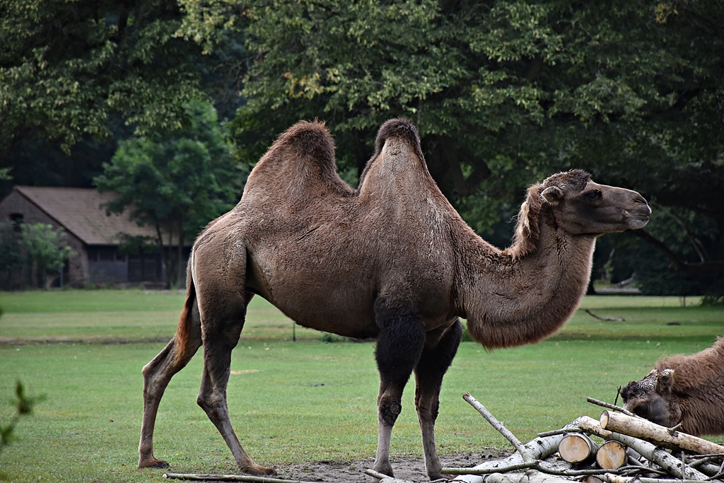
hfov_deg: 9.8
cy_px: 242
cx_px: 362
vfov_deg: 6.5
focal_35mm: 210
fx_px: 4224
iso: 800
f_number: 5.6
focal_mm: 140
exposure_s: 1/1000
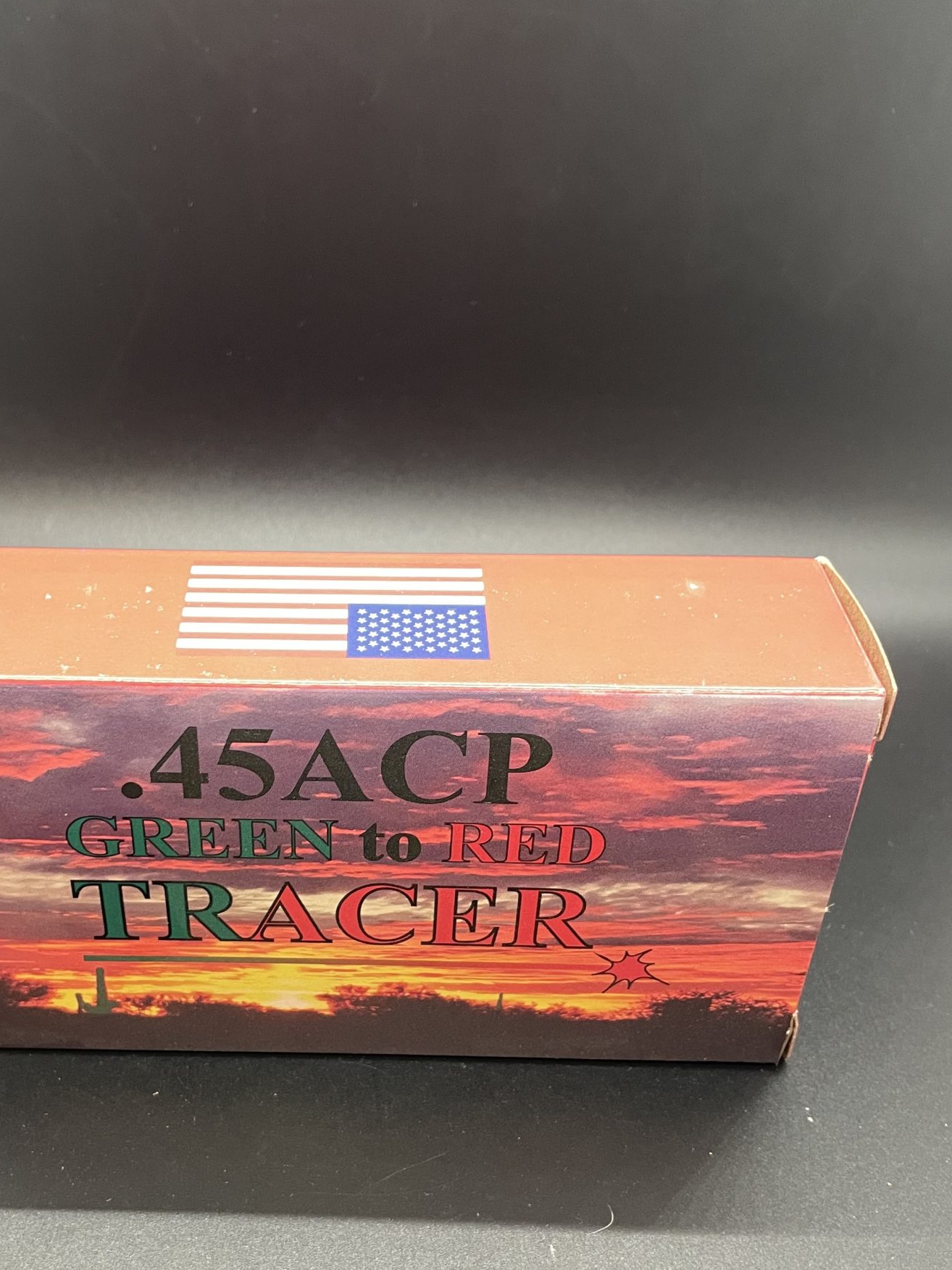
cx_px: 331
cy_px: 727
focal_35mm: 38
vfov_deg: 48.8
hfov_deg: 37.4
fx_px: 1393
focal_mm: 4.2
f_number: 1.6
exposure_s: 1/60
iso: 125
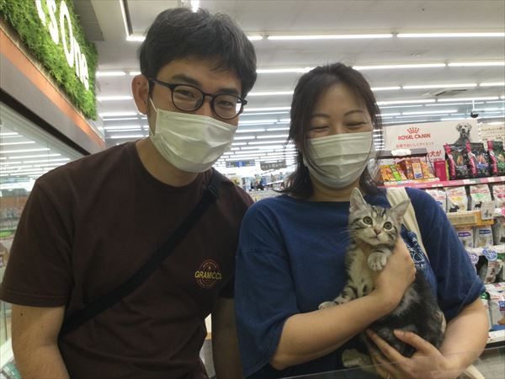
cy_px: 190
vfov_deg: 45.4
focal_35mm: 31
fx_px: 452
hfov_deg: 58.4
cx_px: 252
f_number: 2.4
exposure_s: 1/30
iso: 50
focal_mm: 3.3
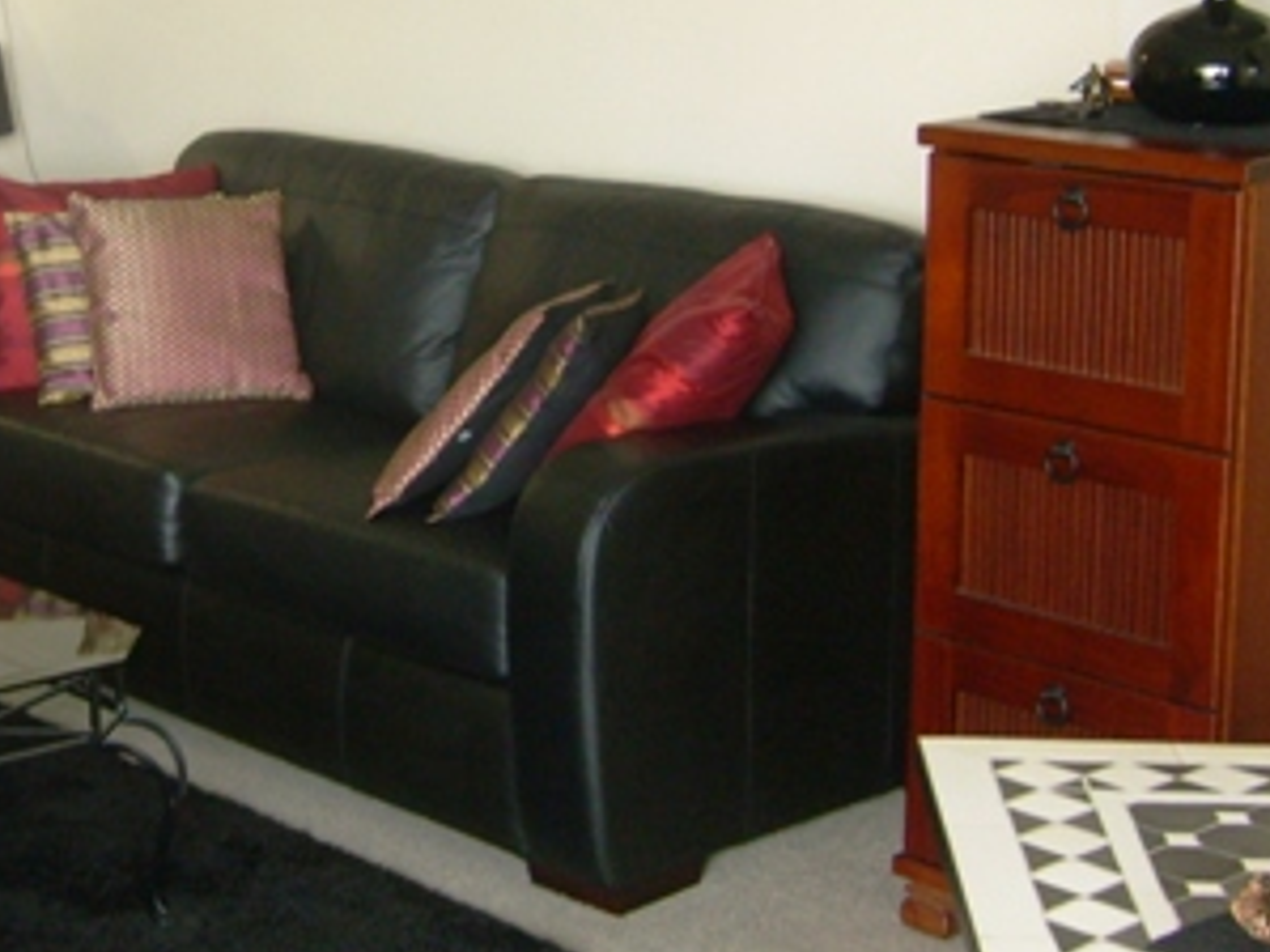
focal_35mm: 75
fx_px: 2751
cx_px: 259
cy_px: 178
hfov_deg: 25.6
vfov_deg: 19.4
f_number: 2.8
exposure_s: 1/10
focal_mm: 5.8
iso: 139
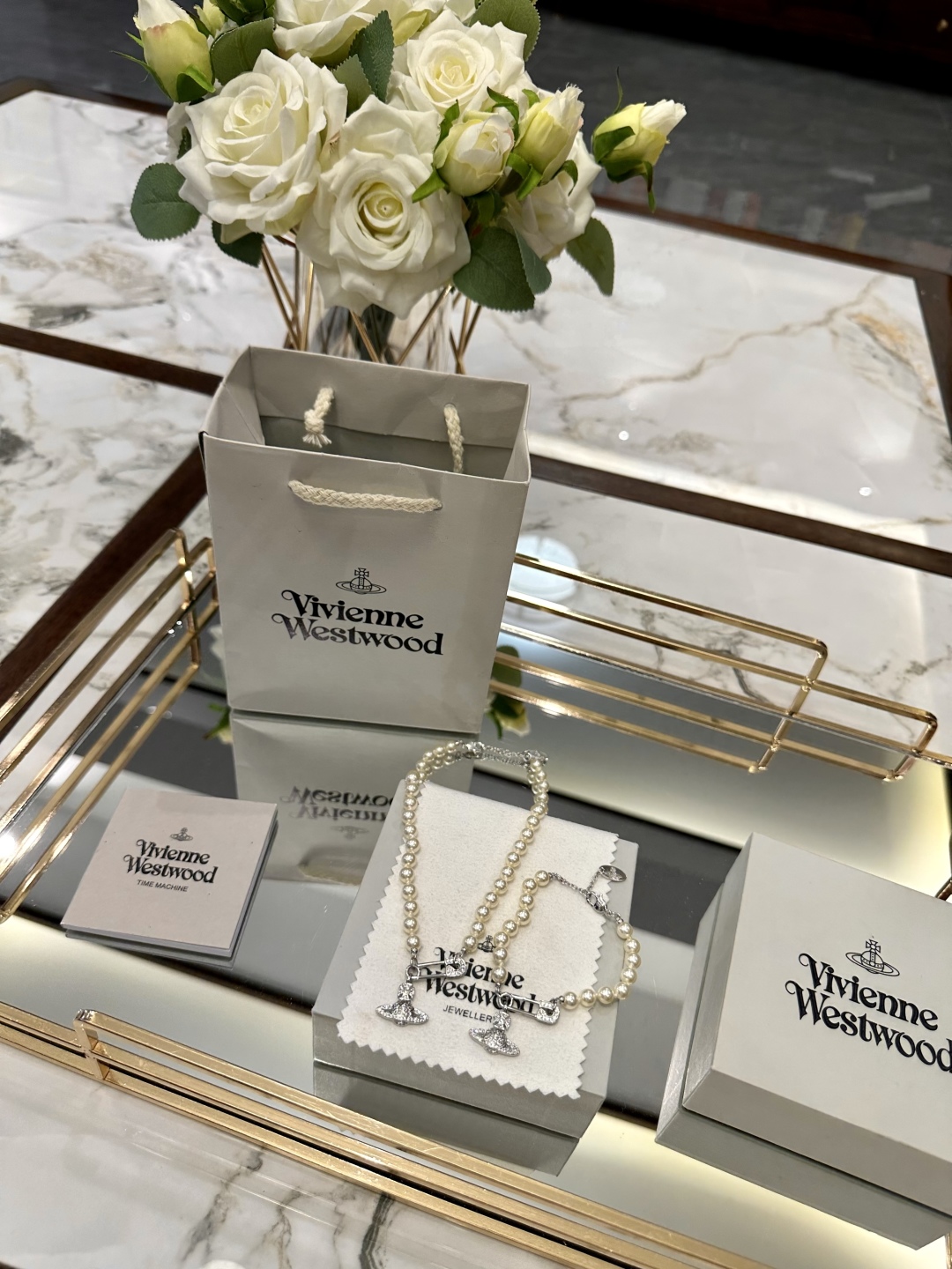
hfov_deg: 56.8
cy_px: 634
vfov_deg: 71.6
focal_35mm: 24
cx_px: 476
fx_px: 880
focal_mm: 6.86
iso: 100
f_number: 1.78
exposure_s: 1/100
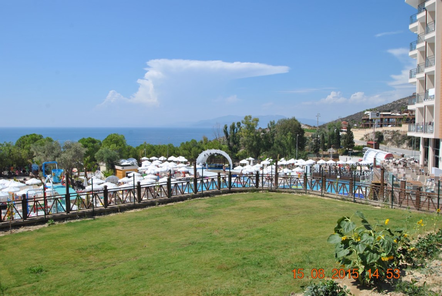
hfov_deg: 64.5
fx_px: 350
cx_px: 221
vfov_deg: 45.8
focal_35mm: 28
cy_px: 148
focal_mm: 19
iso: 100
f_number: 8
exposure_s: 1/250
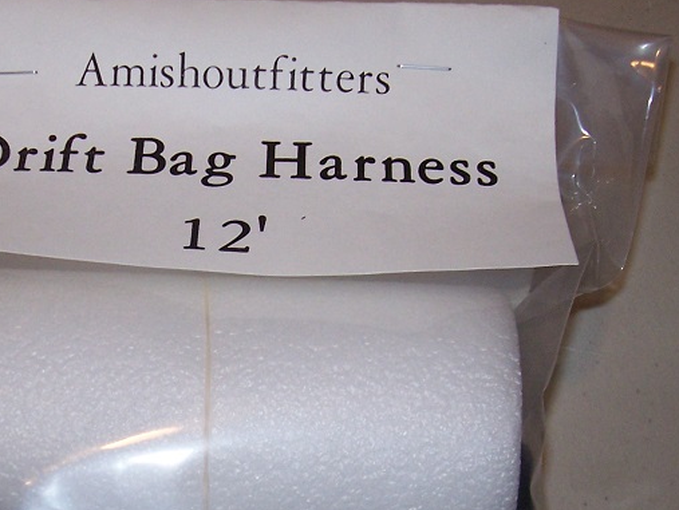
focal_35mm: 67
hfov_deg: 28.6
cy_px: 398
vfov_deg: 21.7
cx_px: 177
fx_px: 1315
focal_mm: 5.6
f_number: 2.7
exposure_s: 1/60
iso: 125
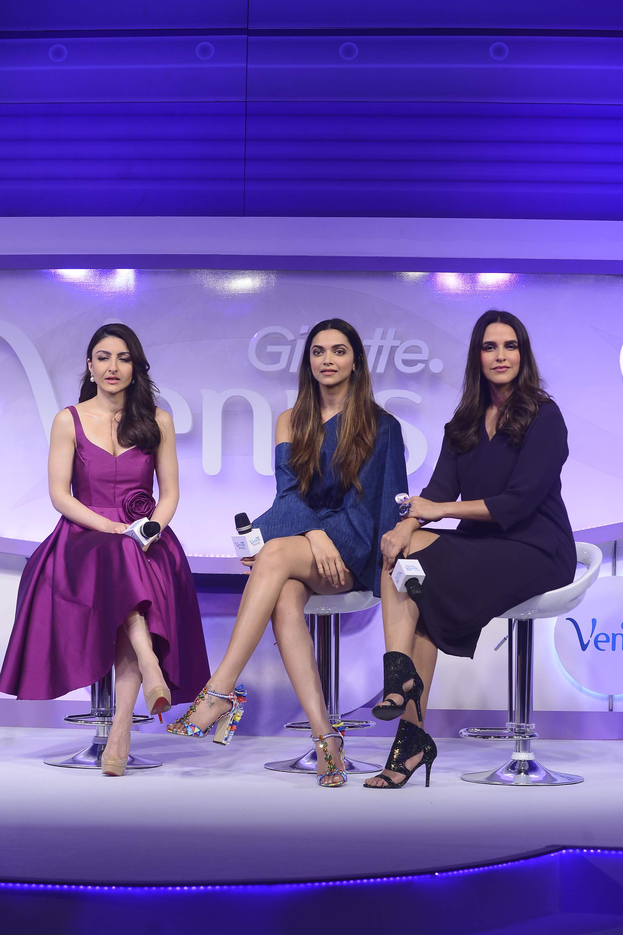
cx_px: 312
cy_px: 468
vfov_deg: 26.0
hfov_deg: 17.5
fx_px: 2024
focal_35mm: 78
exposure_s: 1/250
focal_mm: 78
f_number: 5
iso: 640
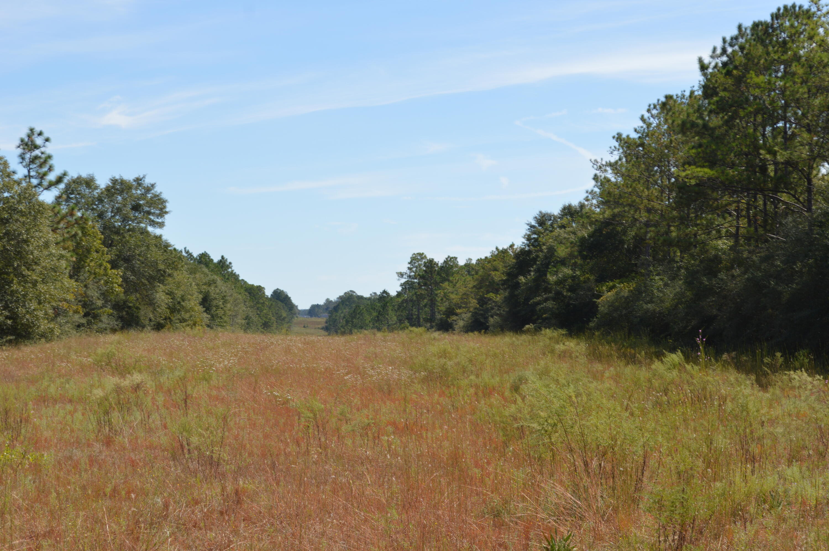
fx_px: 1898
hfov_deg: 24.6
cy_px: 276
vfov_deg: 16.5
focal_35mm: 82
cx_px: 414
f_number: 10
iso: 100
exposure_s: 1/200
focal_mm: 55
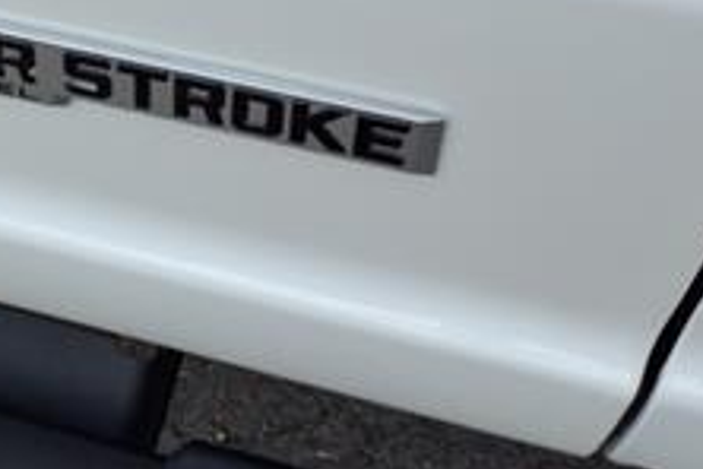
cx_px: -41
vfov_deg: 16.6
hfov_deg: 23.7
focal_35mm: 81
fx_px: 1582
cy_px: 19
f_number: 1.9
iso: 40
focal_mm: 3.58
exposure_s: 1/455
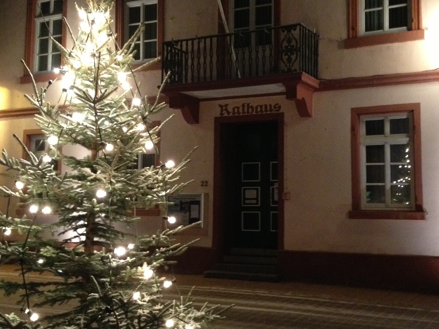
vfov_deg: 32.2
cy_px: 174
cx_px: 217
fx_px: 571
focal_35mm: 45
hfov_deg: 42.1
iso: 400
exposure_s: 1/17
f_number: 2.4
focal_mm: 4.28
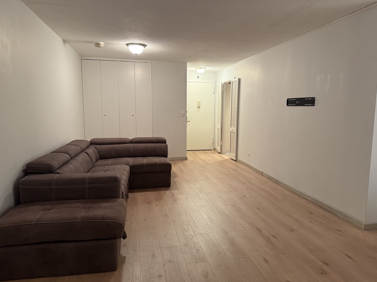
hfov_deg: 71.6
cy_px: 141
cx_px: 188
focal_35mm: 24
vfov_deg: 56.8
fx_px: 261
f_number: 1.78
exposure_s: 1/60
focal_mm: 6.76
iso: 320
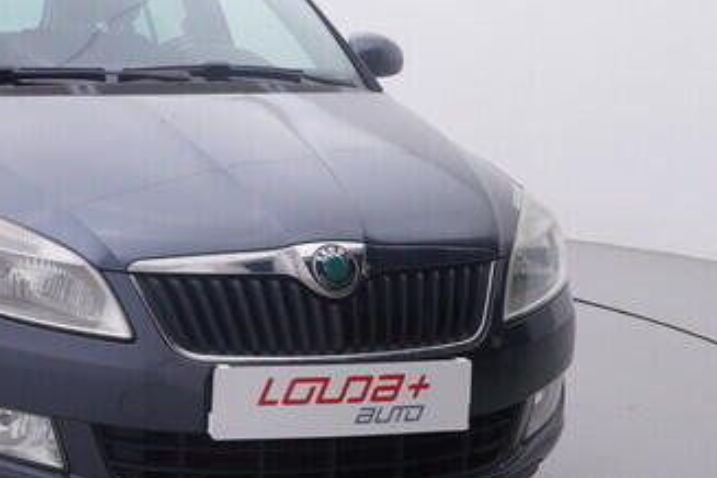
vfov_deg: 19.3
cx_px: -88
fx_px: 1405
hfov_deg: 26.2
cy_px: 171
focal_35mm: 71
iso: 200
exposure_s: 1/80
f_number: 5
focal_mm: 15
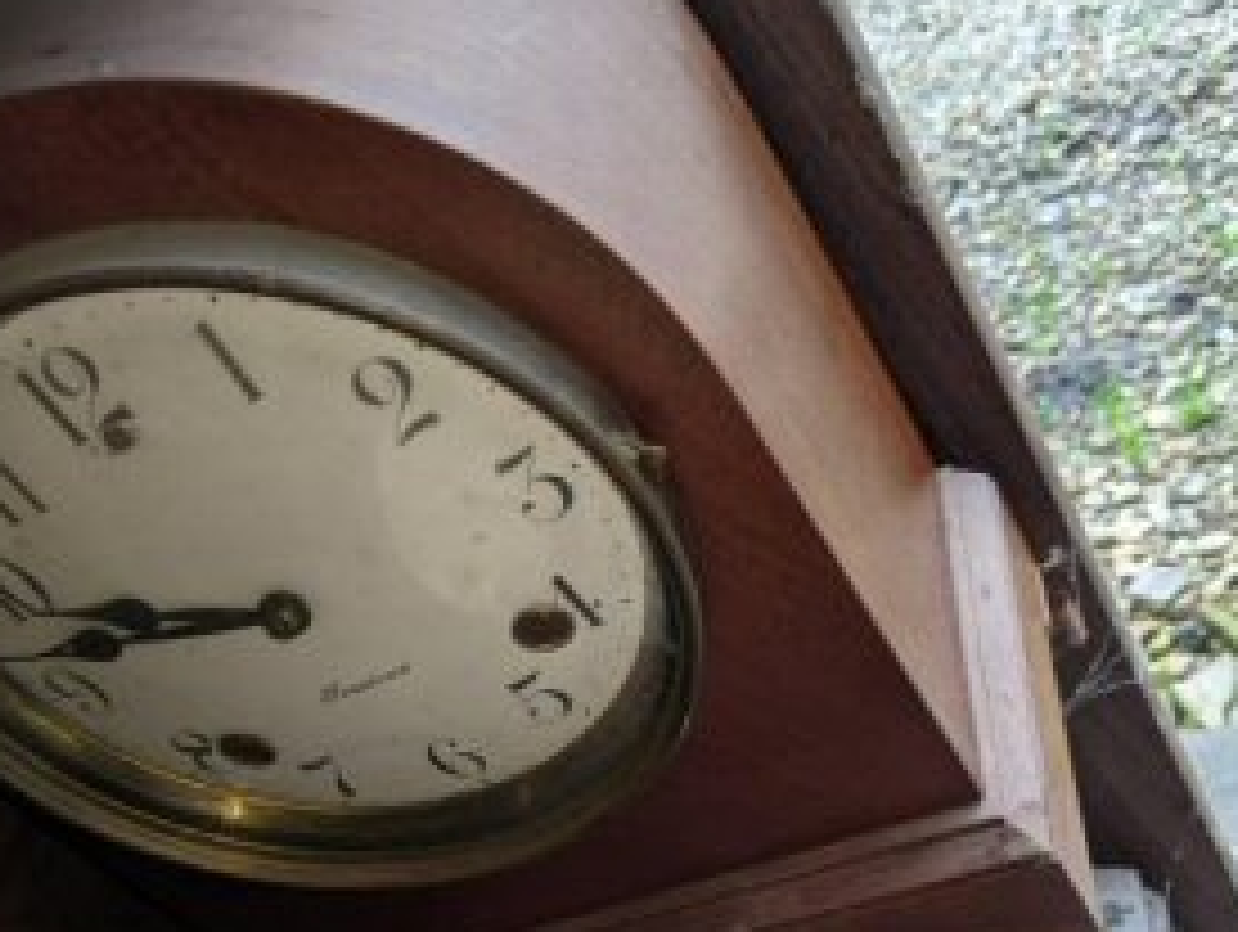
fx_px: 1432
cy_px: 752
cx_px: 576
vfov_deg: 34.9
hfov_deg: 46.7
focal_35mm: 40
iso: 159
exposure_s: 1/143
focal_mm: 4.44
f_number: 1.8
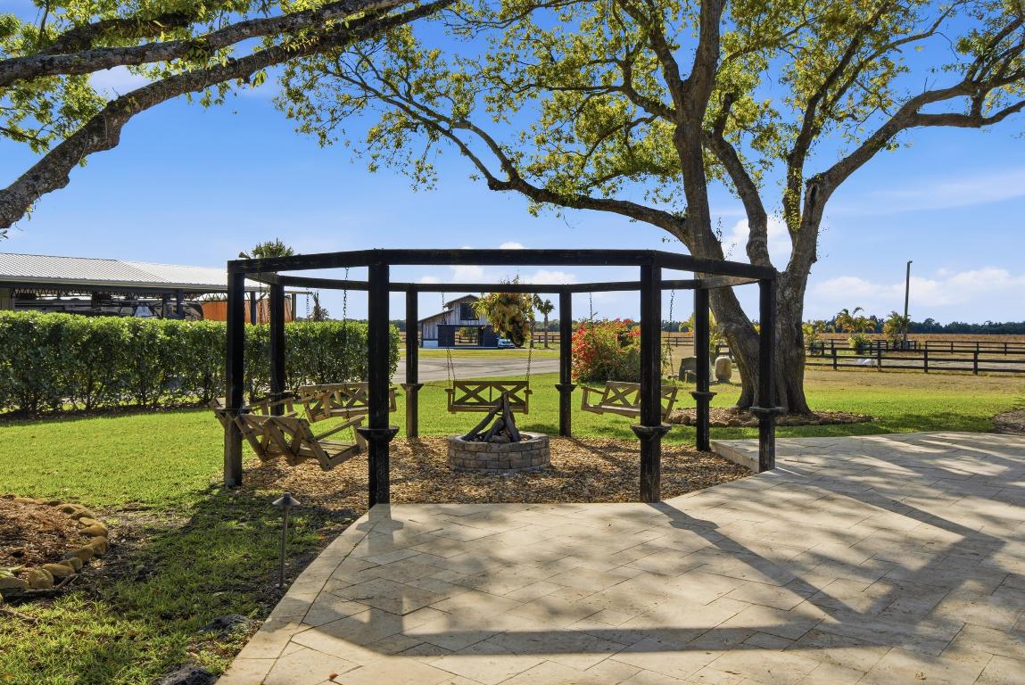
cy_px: 342
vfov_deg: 45.0
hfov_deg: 63.6
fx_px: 826
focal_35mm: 29
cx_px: 512
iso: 800
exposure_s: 1/8000
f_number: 8
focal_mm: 29
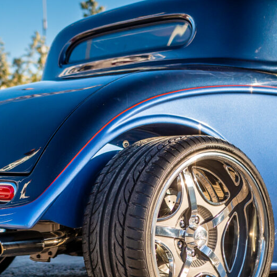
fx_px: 779
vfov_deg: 20.2
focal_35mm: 86
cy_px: 160
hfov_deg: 20.1
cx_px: 103
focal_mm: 25
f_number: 2
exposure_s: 1/5000
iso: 200
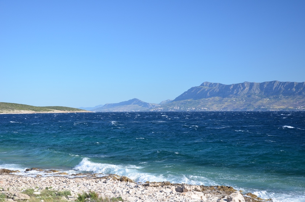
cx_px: 152
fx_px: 431
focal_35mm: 51
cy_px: 101
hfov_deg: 39.0
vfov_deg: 26.4
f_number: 7.1
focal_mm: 34
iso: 200
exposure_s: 1/200
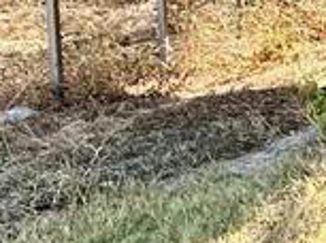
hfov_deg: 13.5
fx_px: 883
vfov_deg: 15.2
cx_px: 829
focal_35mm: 94
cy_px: -36
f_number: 2.2
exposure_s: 1/479
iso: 64
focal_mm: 2.22
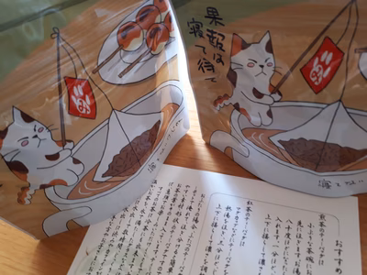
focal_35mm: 27
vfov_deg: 51.4
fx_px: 286
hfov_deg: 65.3
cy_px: 138
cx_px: 184
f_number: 1.9
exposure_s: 1/30
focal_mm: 3.6
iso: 125
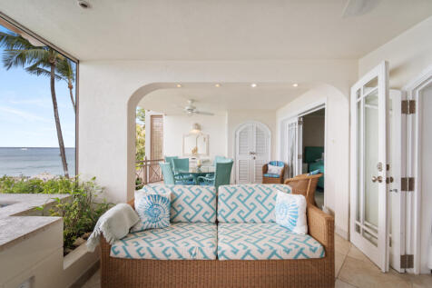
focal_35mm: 14
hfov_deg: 104.3
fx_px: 168
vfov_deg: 81.2
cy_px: 144
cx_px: 216
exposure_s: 1/4
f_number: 9
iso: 100
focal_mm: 14
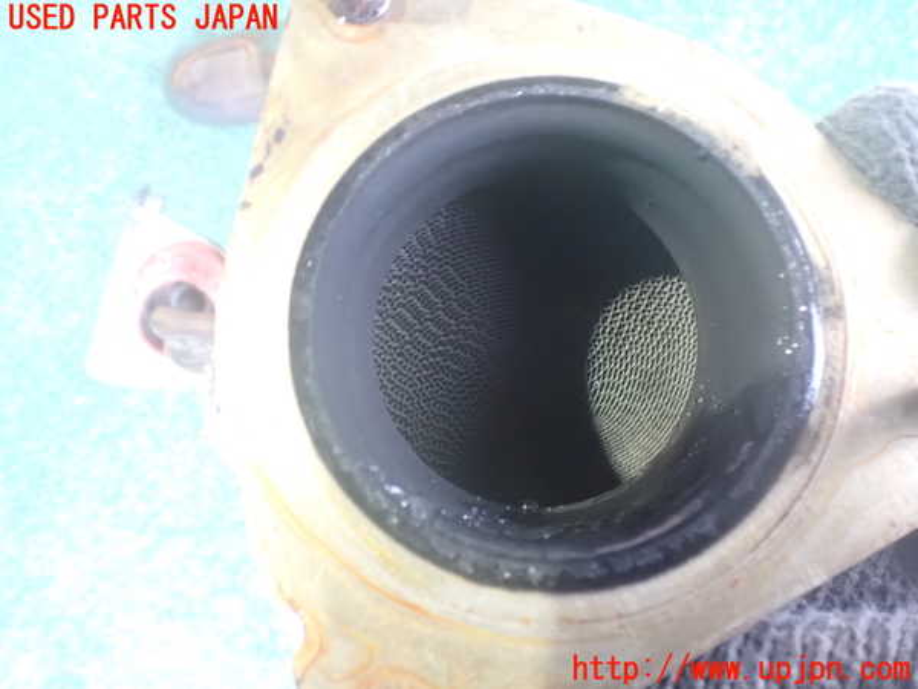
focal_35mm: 30
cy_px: 344
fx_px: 796
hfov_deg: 60.0
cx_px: 459
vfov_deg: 46.8
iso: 1600
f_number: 2.3
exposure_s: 1/25
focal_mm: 5.4
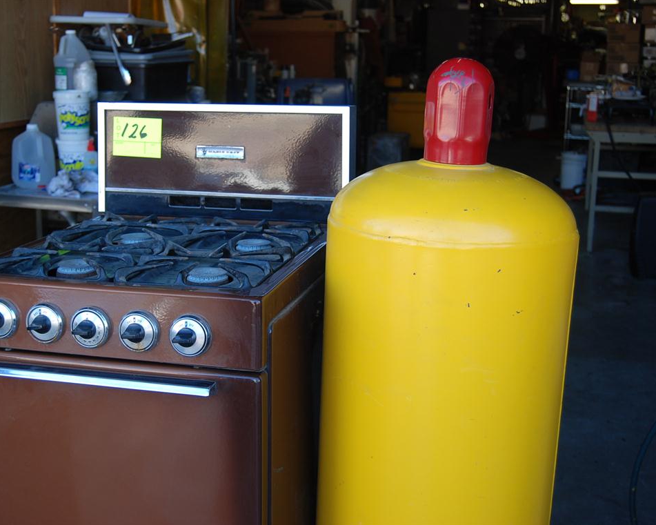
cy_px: 263
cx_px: 271
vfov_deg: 29.7
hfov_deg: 36.6
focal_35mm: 51
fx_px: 990
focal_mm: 30
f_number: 5
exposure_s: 1/100
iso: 200
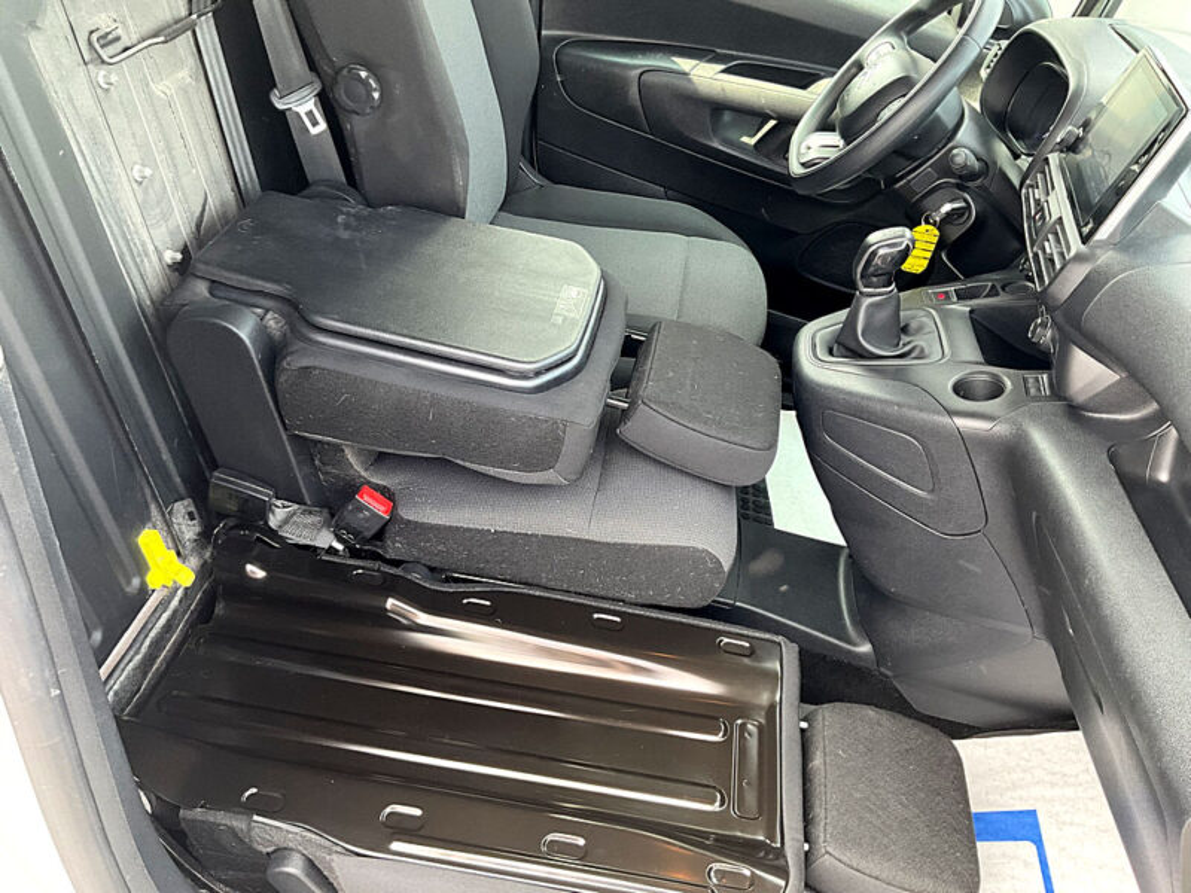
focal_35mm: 29
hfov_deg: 61.7
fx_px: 998
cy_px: 446
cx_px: 596
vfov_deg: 48.2
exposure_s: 1/101
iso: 64
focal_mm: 3
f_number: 1.8
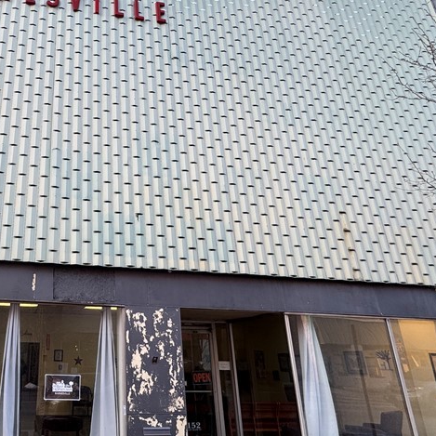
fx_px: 385
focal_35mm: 27
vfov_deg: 59.1
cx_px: 77
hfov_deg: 54.3
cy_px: 222
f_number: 2.2
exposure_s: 1/99
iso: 50
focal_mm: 2.22
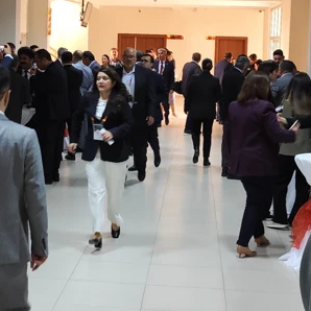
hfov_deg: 21.6
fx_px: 813
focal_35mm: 80
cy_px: 66
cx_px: 112
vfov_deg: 21.4
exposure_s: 1/33.3
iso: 640
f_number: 1.65
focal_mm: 6.14
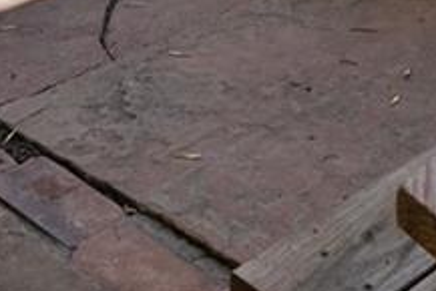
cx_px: 378
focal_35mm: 122
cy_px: -684
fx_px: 1475
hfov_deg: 16.6
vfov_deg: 8.6
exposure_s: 1/200
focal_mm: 16.5
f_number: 8
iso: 640
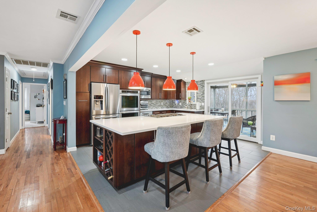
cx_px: 158
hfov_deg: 96.7
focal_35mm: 16
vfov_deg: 73.7
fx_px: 141
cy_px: 106
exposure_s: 1/6
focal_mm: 16
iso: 400
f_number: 8
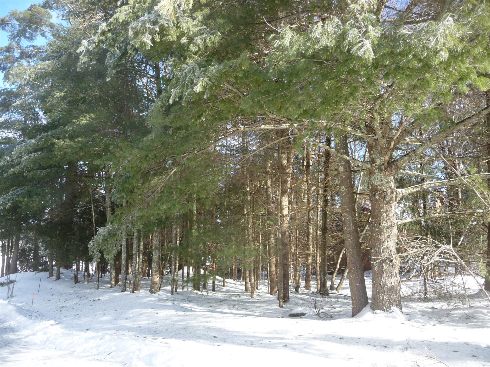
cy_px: 184
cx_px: 245
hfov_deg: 63.4
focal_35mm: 28
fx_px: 396
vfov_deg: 49.7
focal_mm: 4.7
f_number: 3.3
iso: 100
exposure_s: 1/250
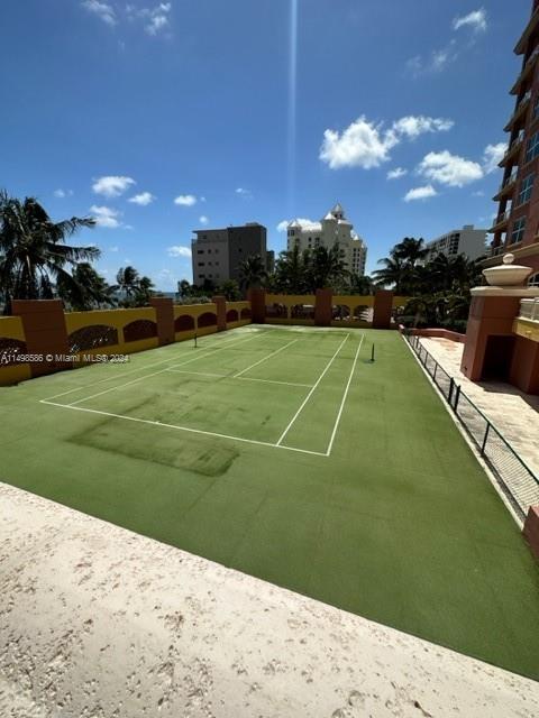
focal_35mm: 14
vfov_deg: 102.1
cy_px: 359
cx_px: 270
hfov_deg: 85.7
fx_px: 291
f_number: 2.2
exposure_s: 1/2959
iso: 50
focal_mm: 2.22
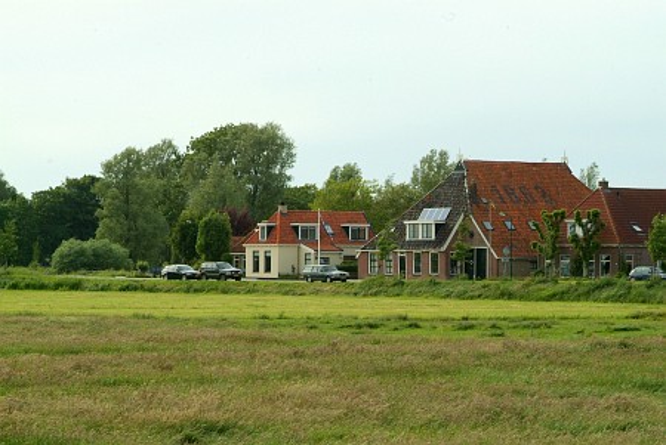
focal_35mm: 153
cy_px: 222
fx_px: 2833
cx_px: 333
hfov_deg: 13.4
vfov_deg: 9.0
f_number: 13
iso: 400
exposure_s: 1/180
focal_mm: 102
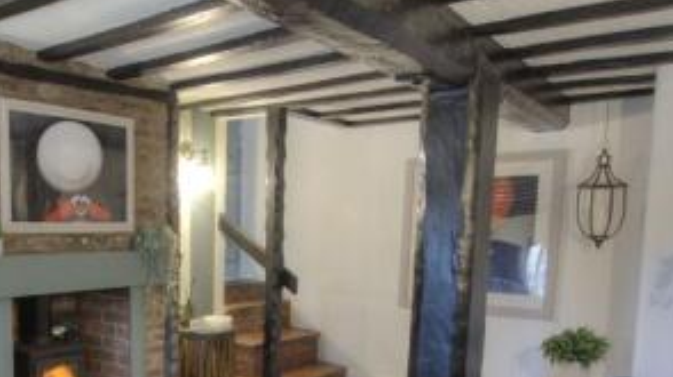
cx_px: 228
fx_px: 624
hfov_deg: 55.5
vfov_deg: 32.9
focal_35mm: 35
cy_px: 291
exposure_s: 1/2
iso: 400
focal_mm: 10
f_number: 8
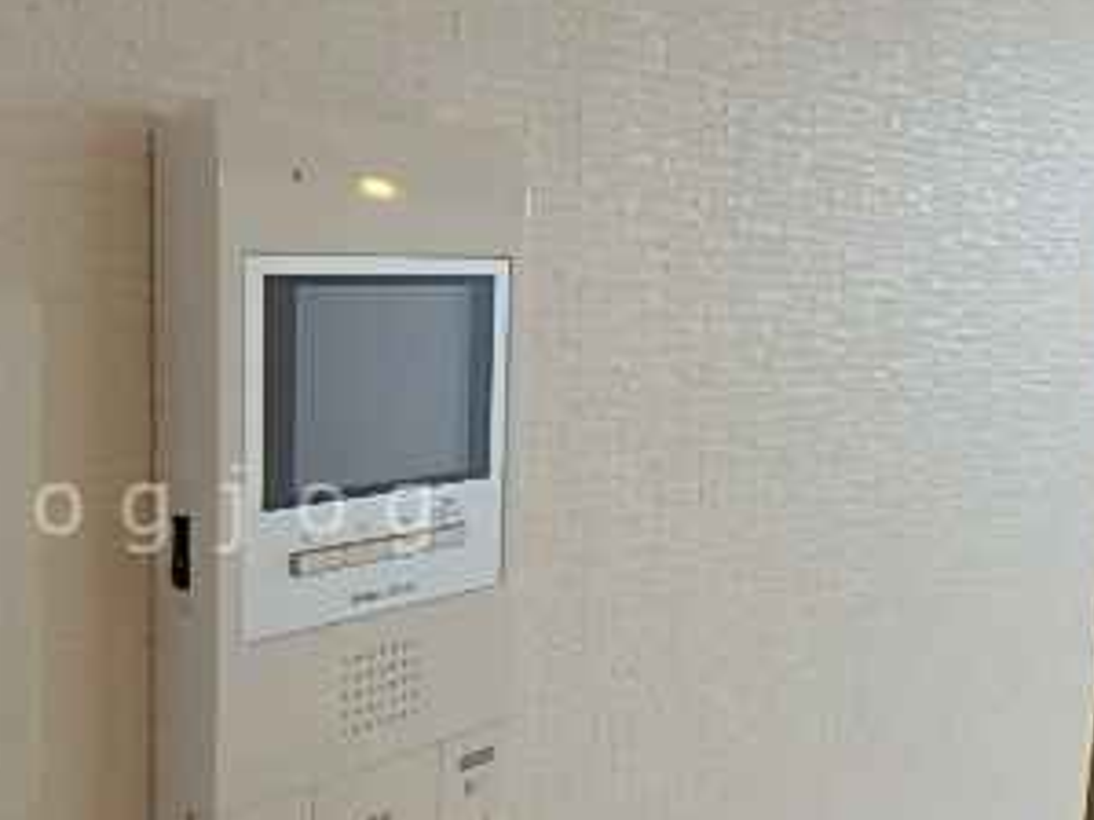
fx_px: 1422
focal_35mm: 45
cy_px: 509
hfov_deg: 40.2
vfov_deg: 32.0
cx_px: 201
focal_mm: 3.7
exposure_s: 1/60
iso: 200
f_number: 3.5
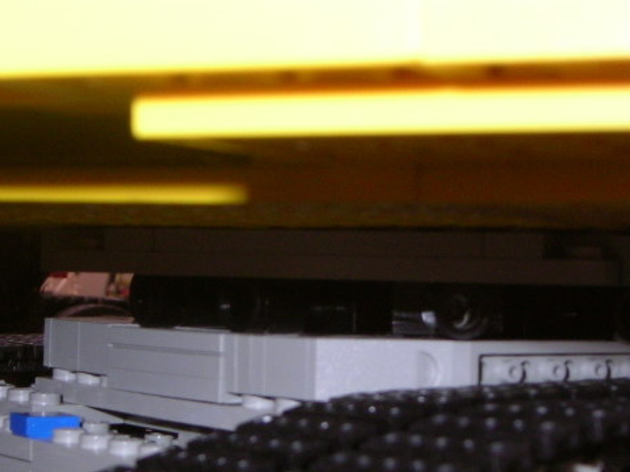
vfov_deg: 17.5
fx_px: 1528
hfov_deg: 23.2
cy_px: 355
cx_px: 396
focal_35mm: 84
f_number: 6
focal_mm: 8.4
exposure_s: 1/45.1
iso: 100
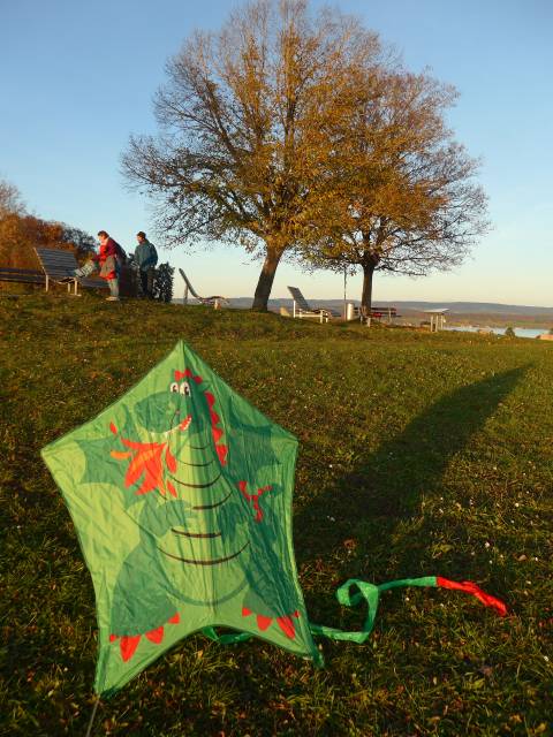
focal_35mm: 28
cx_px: 276
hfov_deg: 49.7
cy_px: 368
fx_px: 596
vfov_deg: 63.4
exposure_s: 1/320
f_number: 2.8
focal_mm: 6
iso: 80
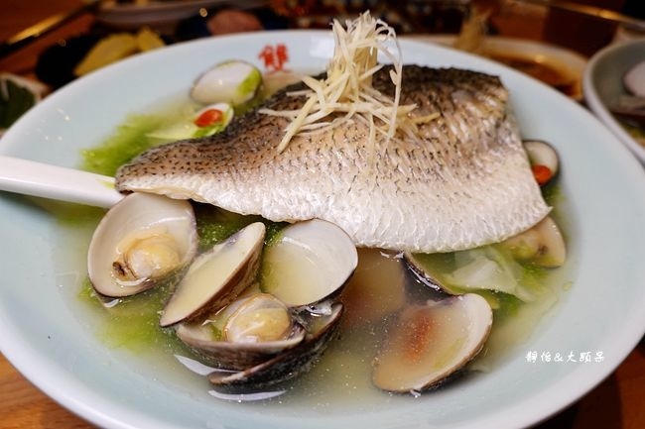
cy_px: 214
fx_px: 430
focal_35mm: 24
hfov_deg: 73.8
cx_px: 322
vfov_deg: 53.1
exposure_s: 1/200
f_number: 3.2
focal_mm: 9
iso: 125
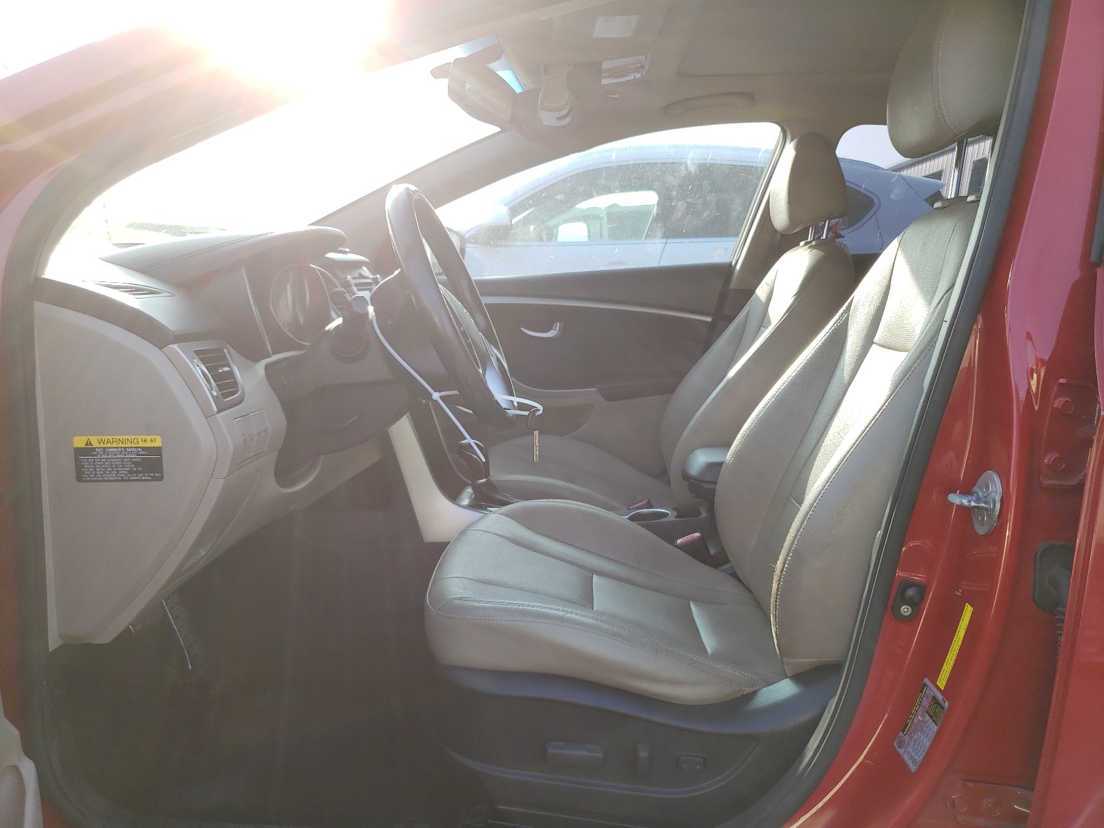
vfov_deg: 53.1
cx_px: 552
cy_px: 414
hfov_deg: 67.3
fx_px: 829
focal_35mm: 26
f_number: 1.5
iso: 50
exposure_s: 1/400
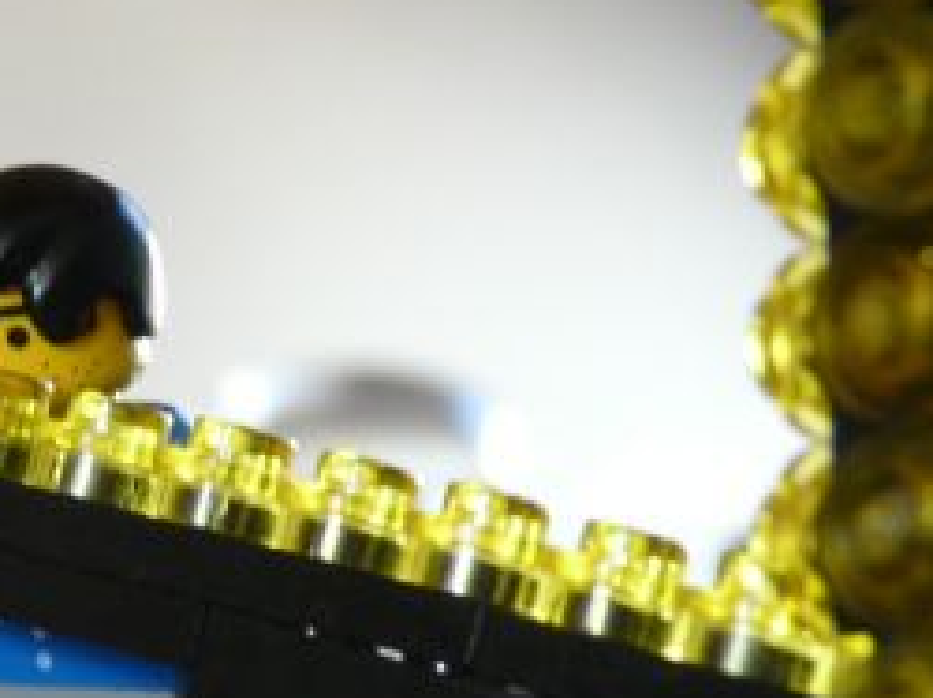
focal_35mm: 246
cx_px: -4
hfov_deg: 8.0
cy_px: 515
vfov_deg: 6.0
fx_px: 6624
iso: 200
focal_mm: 12.3
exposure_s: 1/13
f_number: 3.2
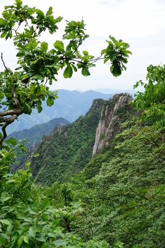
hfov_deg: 29.9
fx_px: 309
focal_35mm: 45
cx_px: 82
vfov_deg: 43.6
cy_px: 124
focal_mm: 30
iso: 100
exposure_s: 1/125
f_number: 9
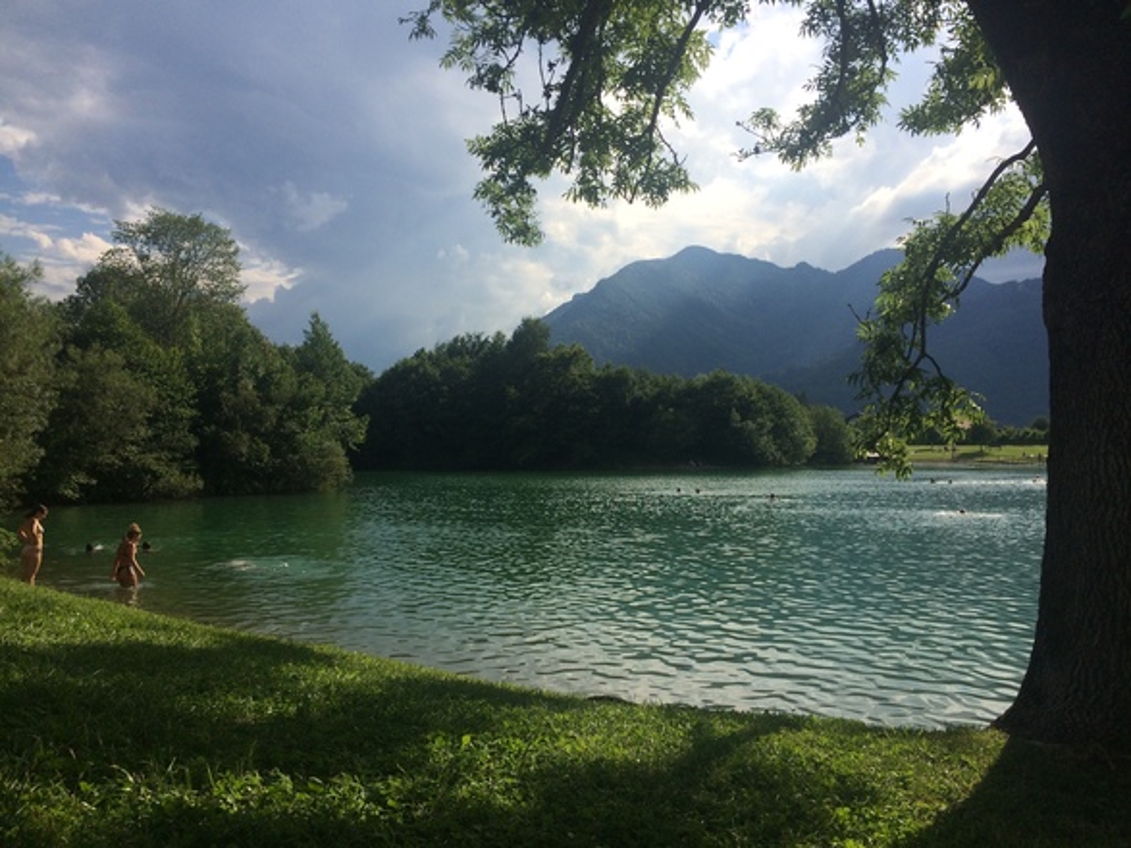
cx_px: 566
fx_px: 947
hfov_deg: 61.7
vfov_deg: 48.2
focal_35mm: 29
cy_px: 424
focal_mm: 4.15
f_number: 2.2
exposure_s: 1/2933
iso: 32
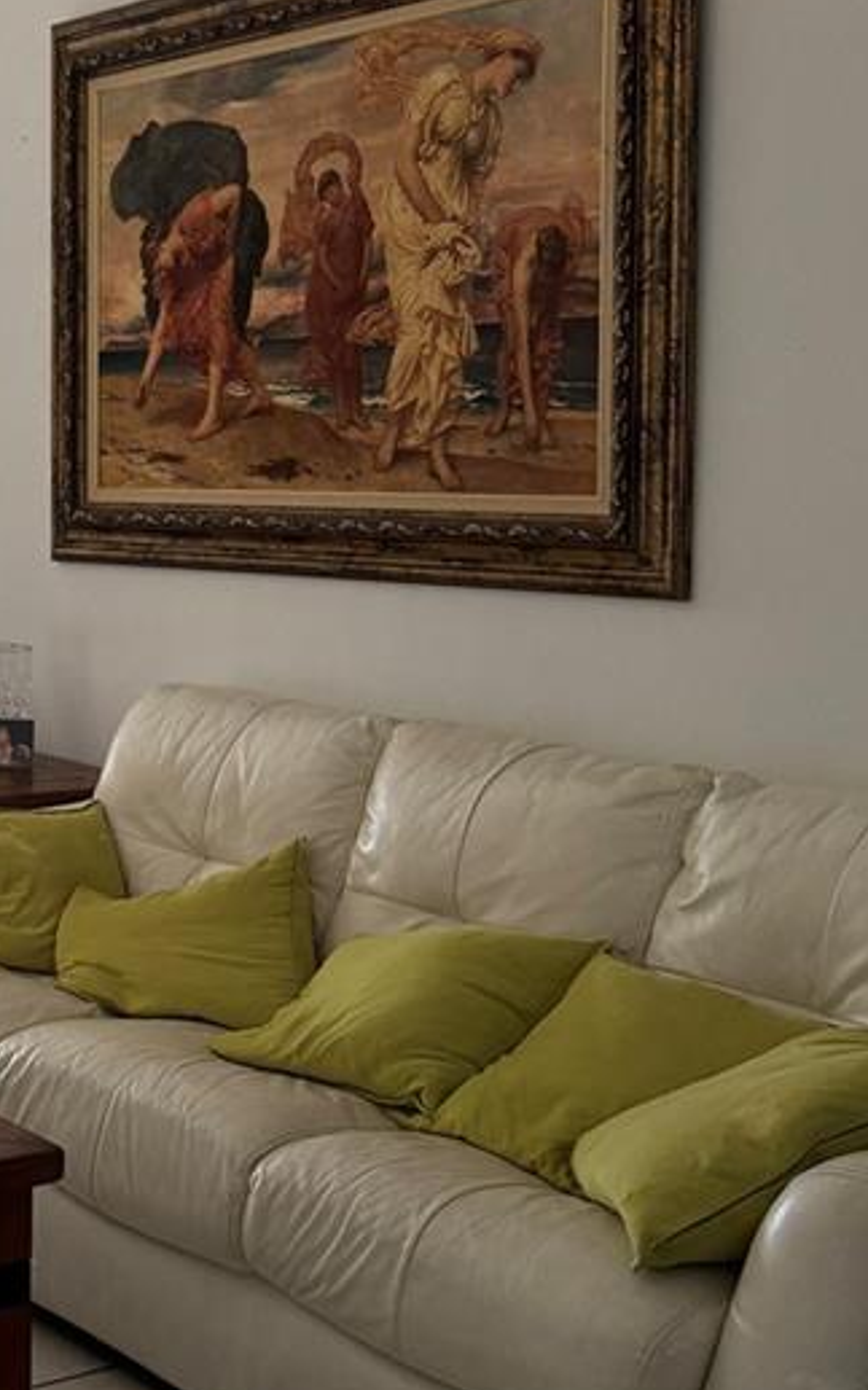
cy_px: 591
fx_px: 2234
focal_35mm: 59
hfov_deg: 20.0
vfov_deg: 34.5
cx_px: -285
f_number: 1.78
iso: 250
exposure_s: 1/60
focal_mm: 6.76
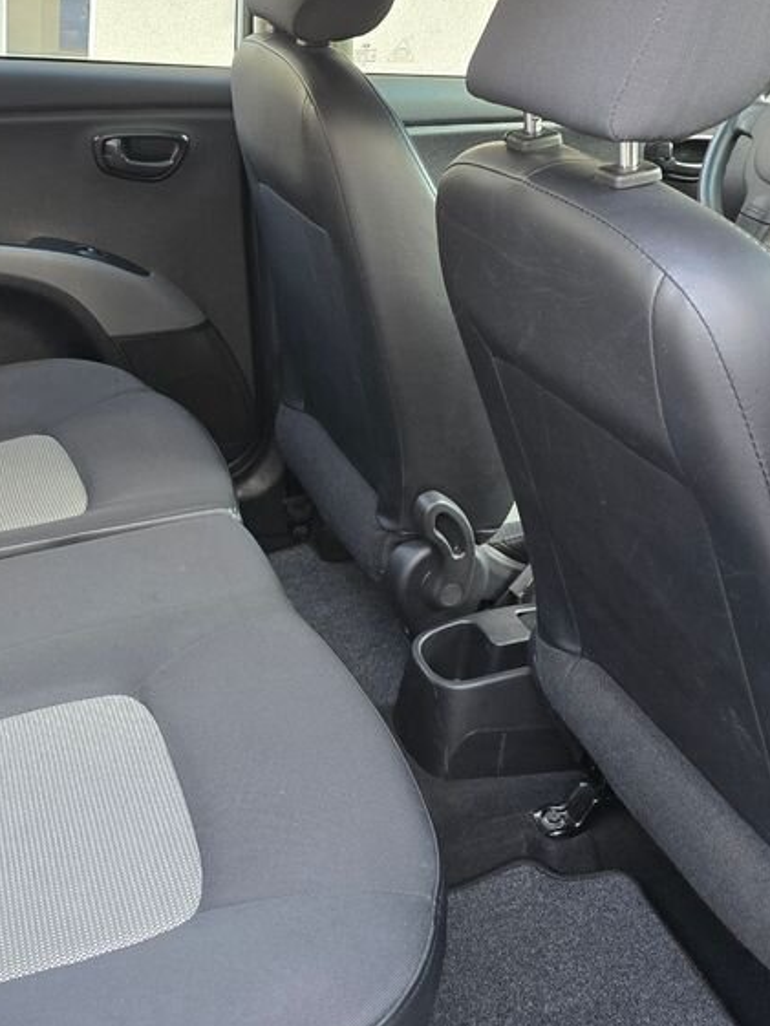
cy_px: 399
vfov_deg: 44.5
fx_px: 1245
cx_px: 126
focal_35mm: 42
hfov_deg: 33.1
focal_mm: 6.3
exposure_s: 1/100
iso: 320
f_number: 1.7
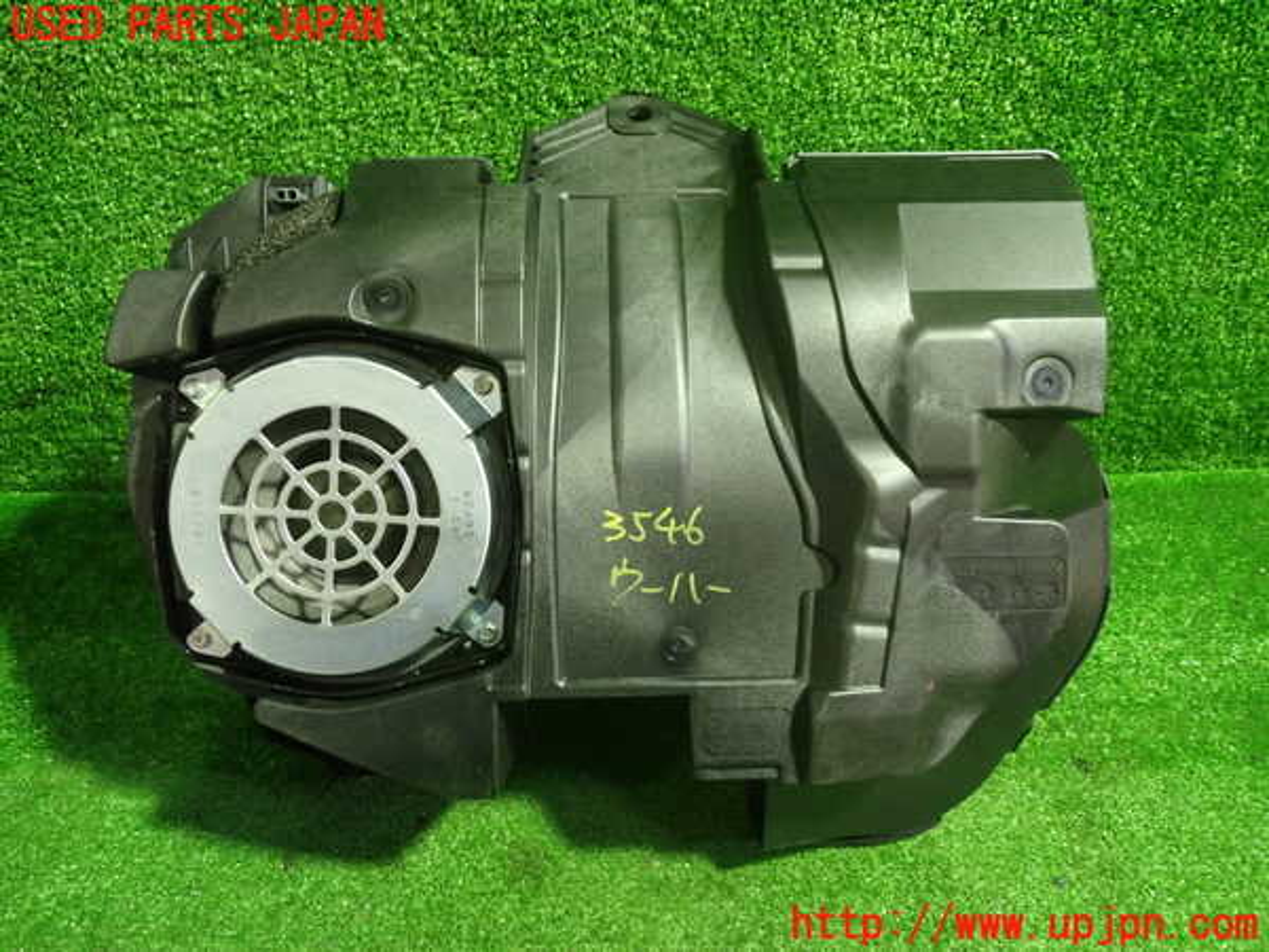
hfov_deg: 60.0
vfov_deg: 46.8
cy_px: 476
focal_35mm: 30
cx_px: 634
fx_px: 1100
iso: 500
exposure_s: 1/30
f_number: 2.3
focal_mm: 5.4
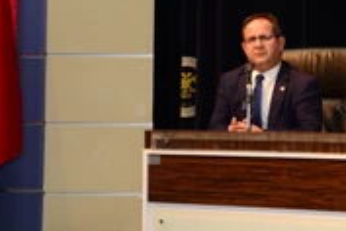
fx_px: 1240
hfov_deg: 15.8
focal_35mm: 129
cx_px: 246
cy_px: 15
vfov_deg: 10.6
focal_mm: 52
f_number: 4.5
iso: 1600
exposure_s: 1/200
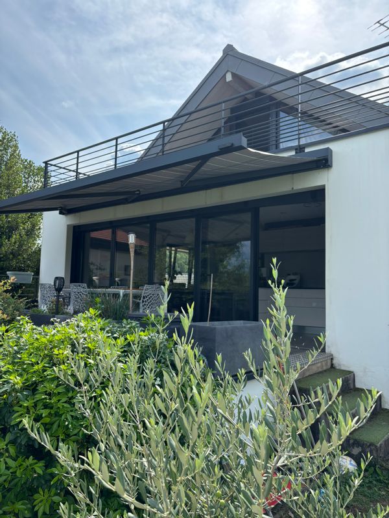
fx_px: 390
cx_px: 194
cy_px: 259
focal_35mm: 26
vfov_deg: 67.3
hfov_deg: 53.1
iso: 50
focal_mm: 5.96
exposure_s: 1/1812
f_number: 1.6
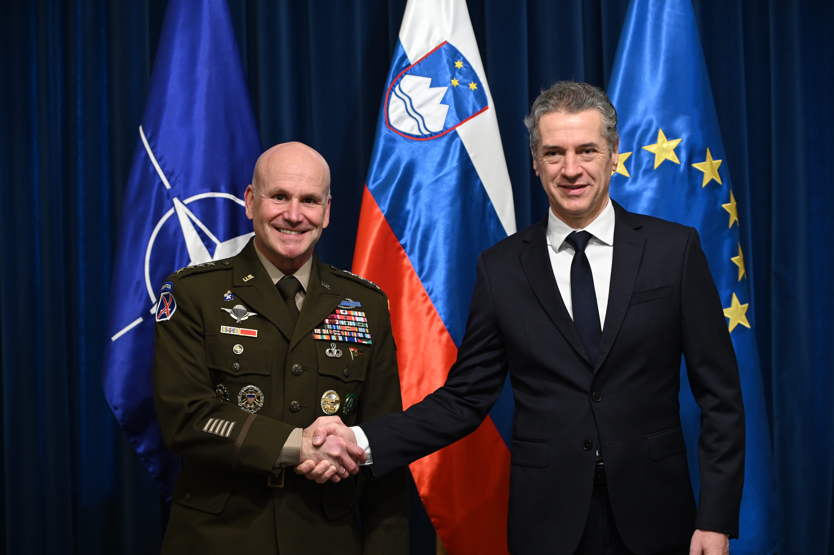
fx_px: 1621
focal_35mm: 70
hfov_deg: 28.9
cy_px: 278
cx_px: 417
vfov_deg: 19.4
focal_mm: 70
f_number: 3.2
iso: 2500
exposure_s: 1/100
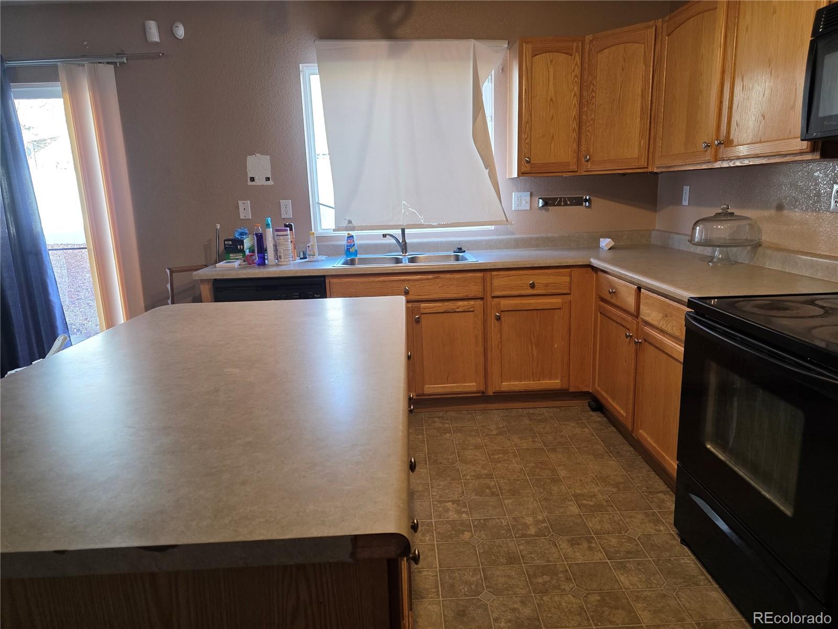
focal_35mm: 23
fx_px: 557
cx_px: 419
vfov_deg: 58.9
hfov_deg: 73.9
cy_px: 314
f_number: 1.7
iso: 250
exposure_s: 1/120
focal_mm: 6.3
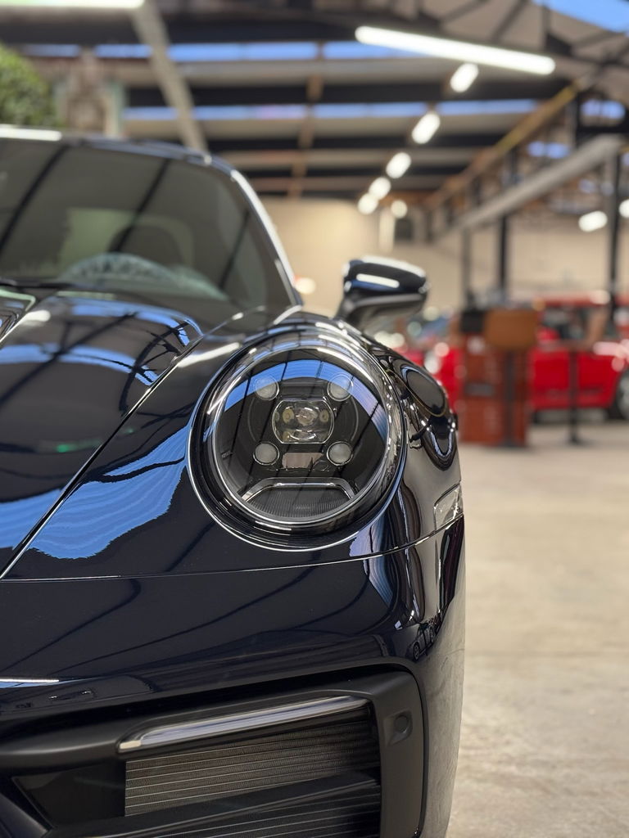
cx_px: 314
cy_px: 419
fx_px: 1163
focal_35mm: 48
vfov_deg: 39.7
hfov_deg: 30.3
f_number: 1.78
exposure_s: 1/50
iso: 160
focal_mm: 6.76
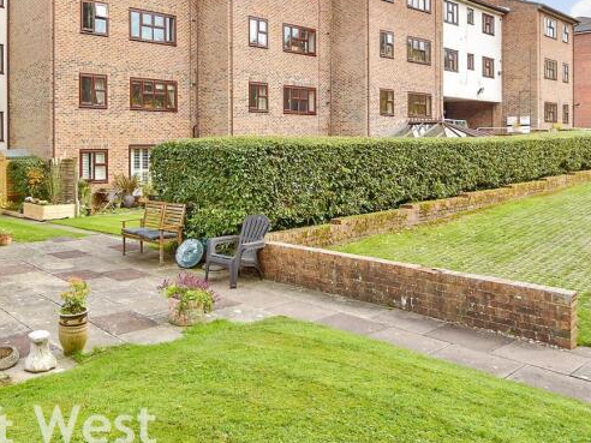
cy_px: 145
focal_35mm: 30
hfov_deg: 57.0
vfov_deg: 46.0
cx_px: 149
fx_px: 512
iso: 160
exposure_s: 1/40
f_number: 8
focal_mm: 10
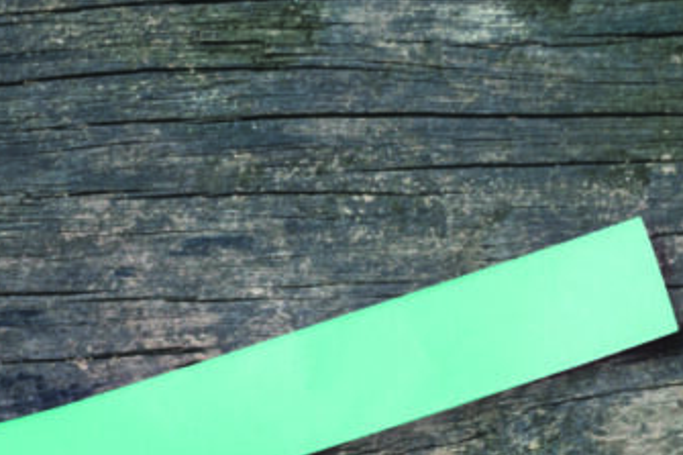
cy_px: 308
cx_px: -43
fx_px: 3261
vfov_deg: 8.0
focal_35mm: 172
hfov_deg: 11.8
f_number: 11
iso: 100
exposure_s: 1/15
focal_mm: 50
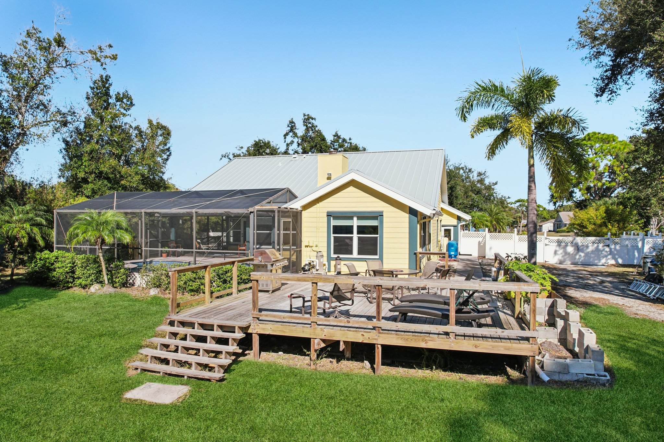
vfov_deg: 57.2
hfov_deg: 78.6
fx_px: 406
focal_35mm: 22
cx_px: 332
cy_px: 221
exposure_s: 1/2500
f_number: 2.8
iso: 160
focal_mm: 8.4
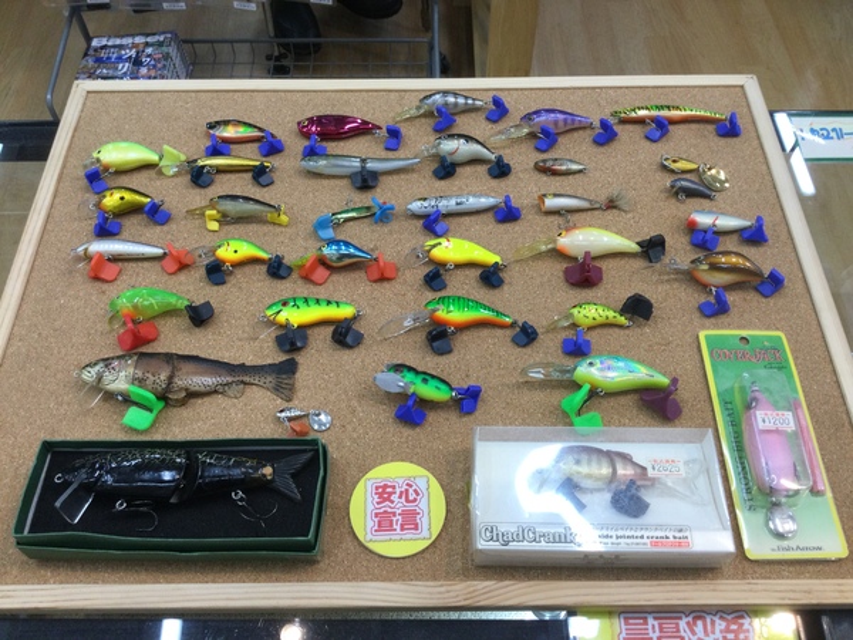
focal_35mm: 31
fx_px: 764
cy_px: 320
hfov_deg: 58.4
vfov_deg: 45.4
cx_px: 426
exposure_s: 1/30
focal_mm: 3.3
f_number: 2.4
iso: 25
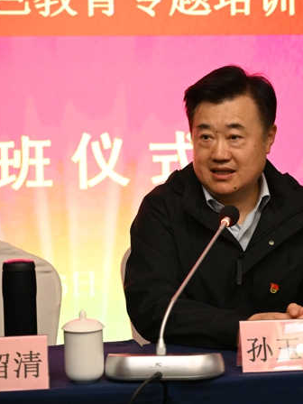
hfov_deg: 13.6
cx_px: 250
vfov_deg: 18.2
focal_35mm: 108
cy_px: 202
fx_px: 1260
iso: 9000
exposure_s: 1/250
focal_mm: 74
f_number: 4
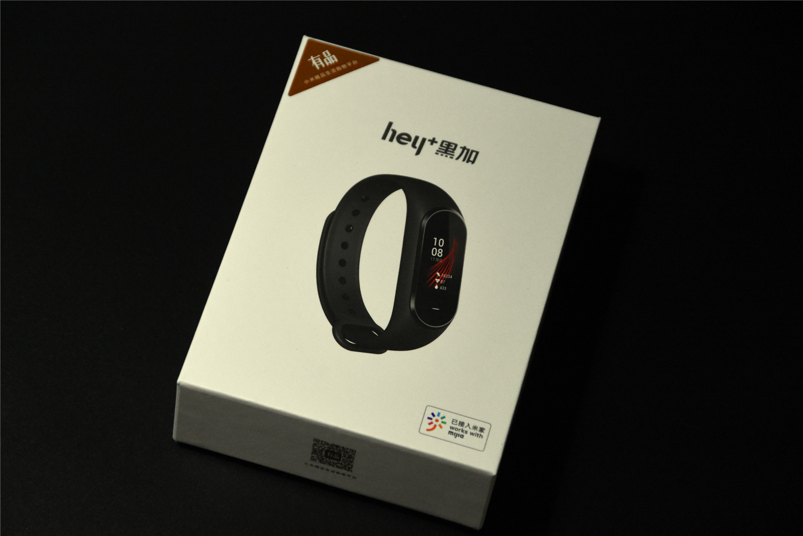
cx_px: 402
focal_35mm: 158
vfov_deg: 8.7
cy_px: 268
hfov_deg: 13.0
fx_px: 3513
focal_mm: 105
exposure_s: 1/160
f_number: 7.1
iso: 4000
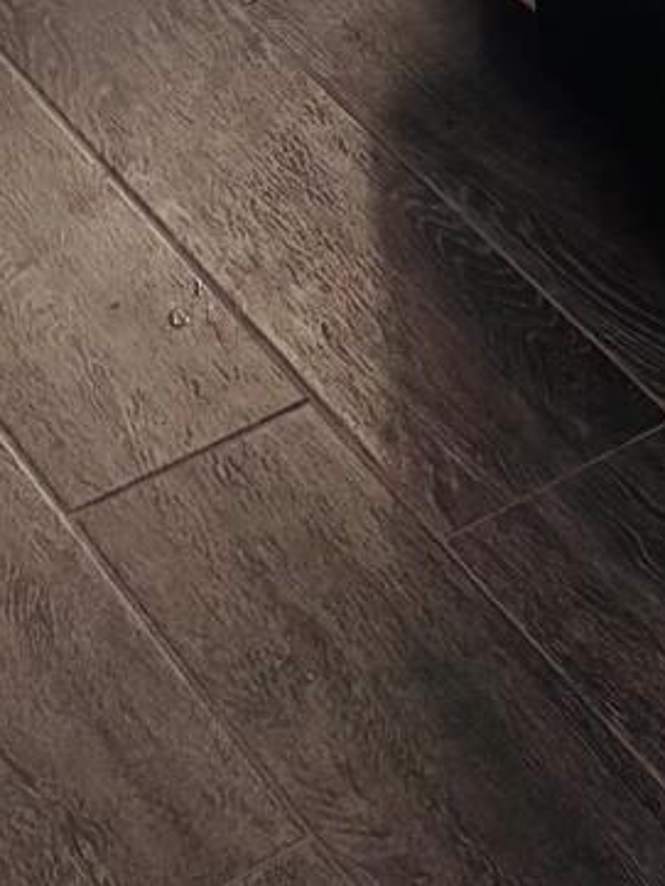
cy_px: -1244
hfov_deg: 9.2
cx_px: 1597
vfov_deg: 11.4
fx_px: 3686
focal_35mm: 144
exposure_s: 1/203
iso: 40
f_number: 1.6
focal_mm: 5.96
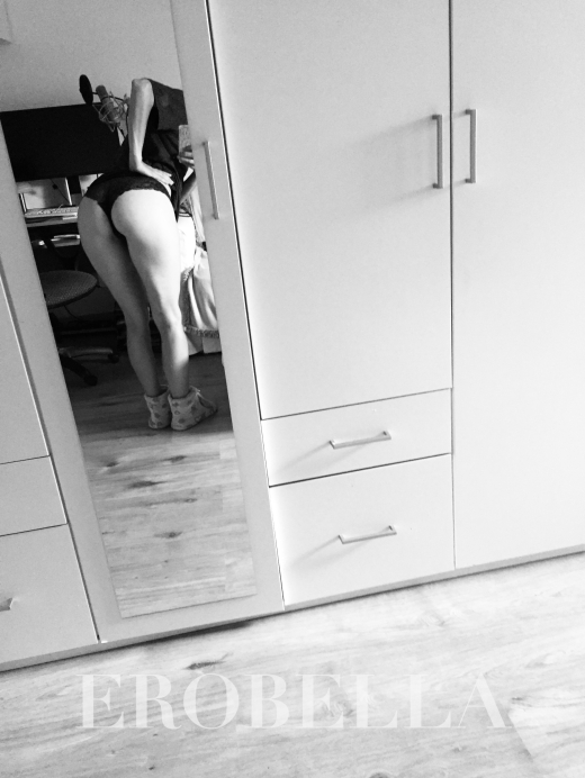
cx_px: 292
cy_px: 389
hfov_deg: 48.3
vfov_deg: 61.6
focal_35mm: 29
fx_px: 653
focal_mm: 4.15
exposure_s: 1/33
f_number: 2.2
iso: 200
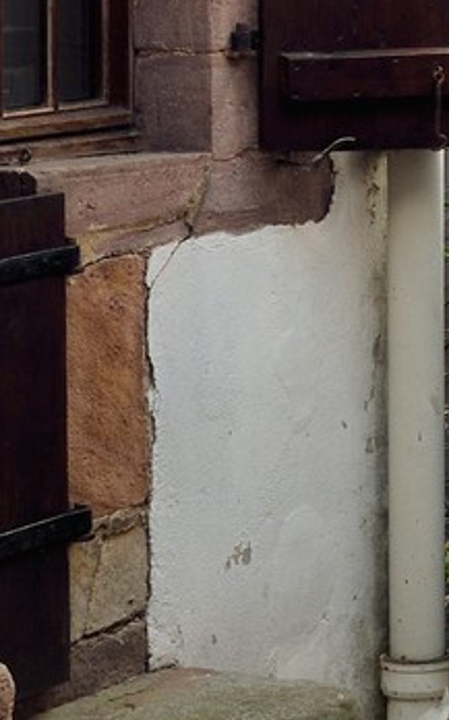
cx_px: 1424
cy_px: 17
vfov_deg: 13.8
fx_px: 2942
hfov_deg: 7.5
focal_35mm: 150
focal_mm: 32
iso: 200
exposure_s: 1/80
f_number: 6.3
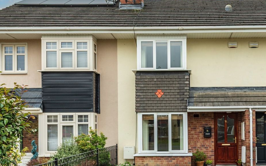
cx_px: 156
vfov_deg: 33.5
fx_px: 275
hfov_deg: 51.3
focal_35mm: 38
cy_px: 98
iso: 400
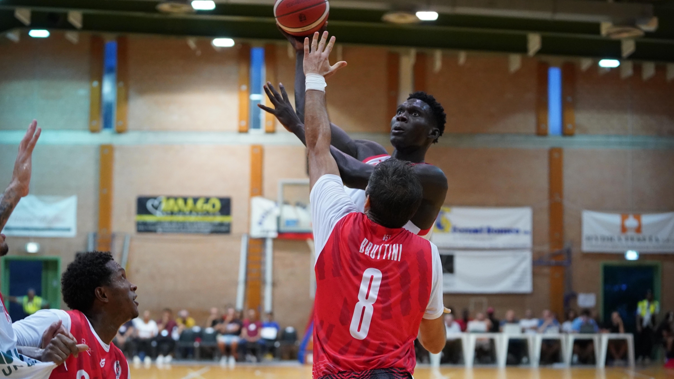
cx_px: 338
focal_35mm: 74
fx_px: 1322
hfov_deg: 28.6
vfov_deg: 16.3
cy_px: 193
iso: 8000
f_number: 3.2
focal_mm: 70
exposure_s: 1/1000
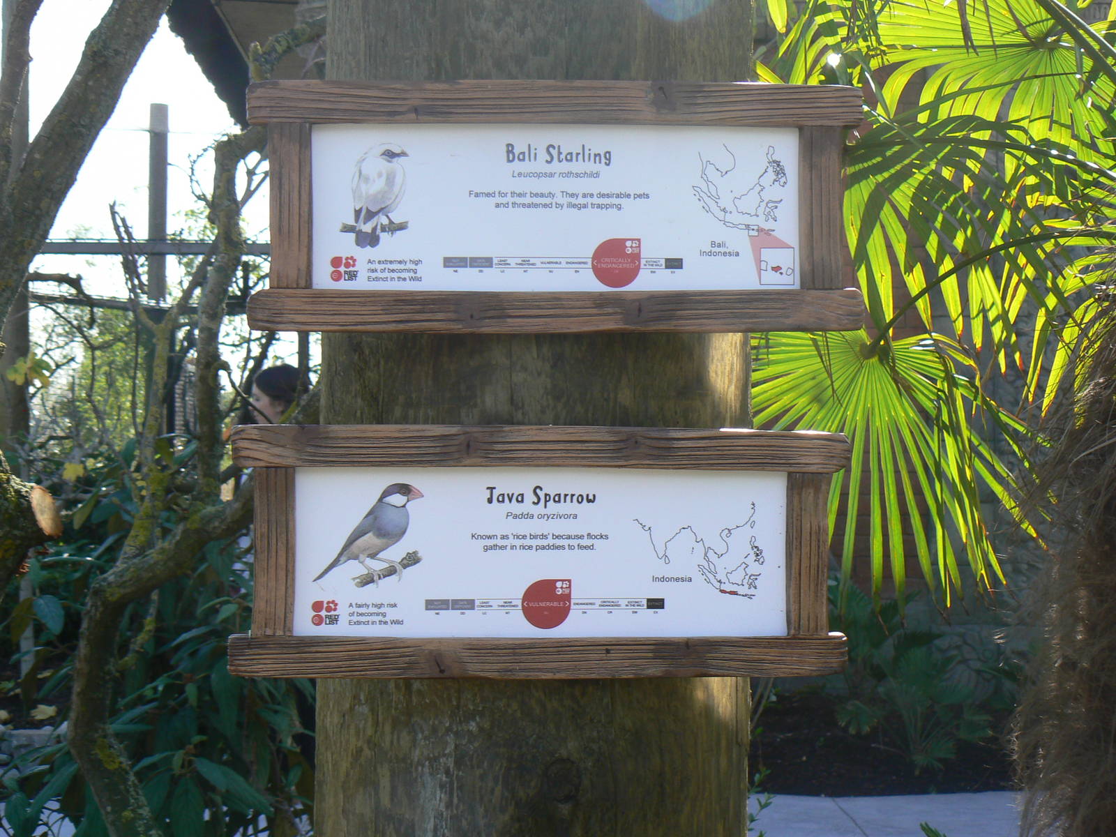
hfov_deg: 31.7
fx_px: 1967
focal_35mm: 61
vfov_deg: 24.0
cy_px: 418
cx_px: 558
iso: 80
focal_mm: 10.2
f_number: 5.6
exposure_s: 1/125
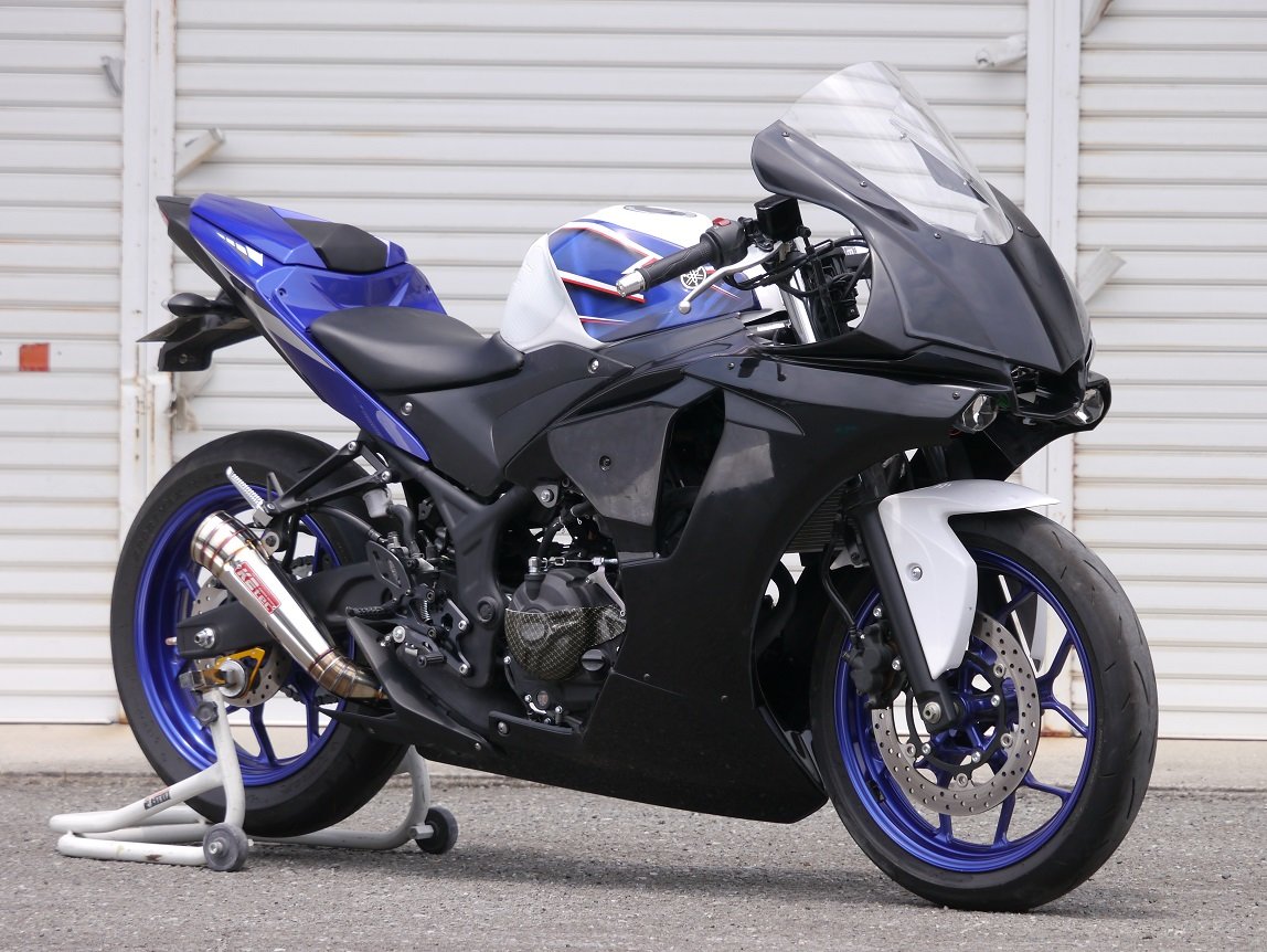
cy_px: 476
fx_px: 7543
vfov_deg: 7.2
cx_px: 634
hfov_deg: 9.6
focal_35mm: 206
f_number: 5.6
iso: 160
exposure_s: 1/400
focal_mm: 103
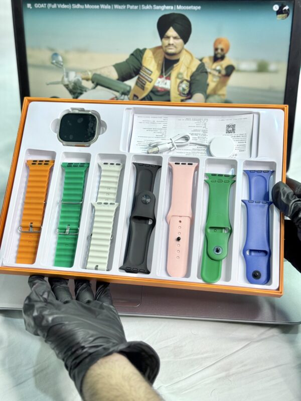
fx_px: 557
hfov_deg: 30.3
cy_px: 200
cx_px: 150
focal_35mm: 48
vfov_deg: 39.7
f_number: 1.78
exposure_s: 1/100
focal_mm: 6.76
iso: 80
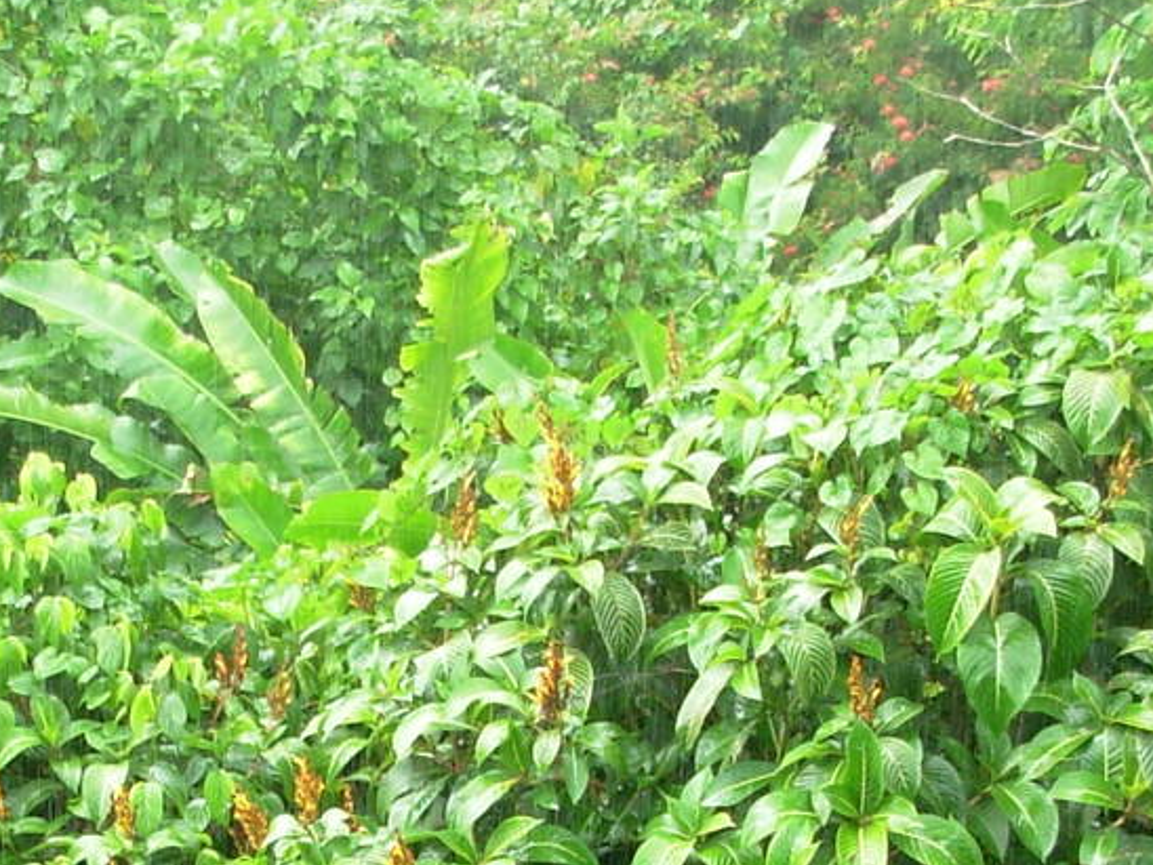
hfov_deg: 17.7
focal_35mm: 111
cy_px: 798
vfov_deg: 13.2
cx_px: 385
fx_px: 3697
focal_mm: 6.3
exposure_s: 1/98.7
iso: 50
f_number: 2.9
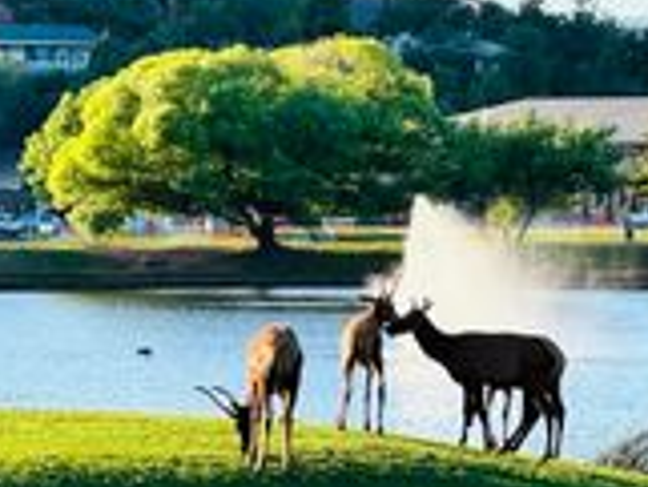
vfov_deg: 6.2
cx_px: 314
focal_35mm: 239
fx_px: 4477
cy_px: 433
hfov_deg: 8.3
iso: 25
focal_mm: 9
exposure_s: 1/224
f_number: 2.8
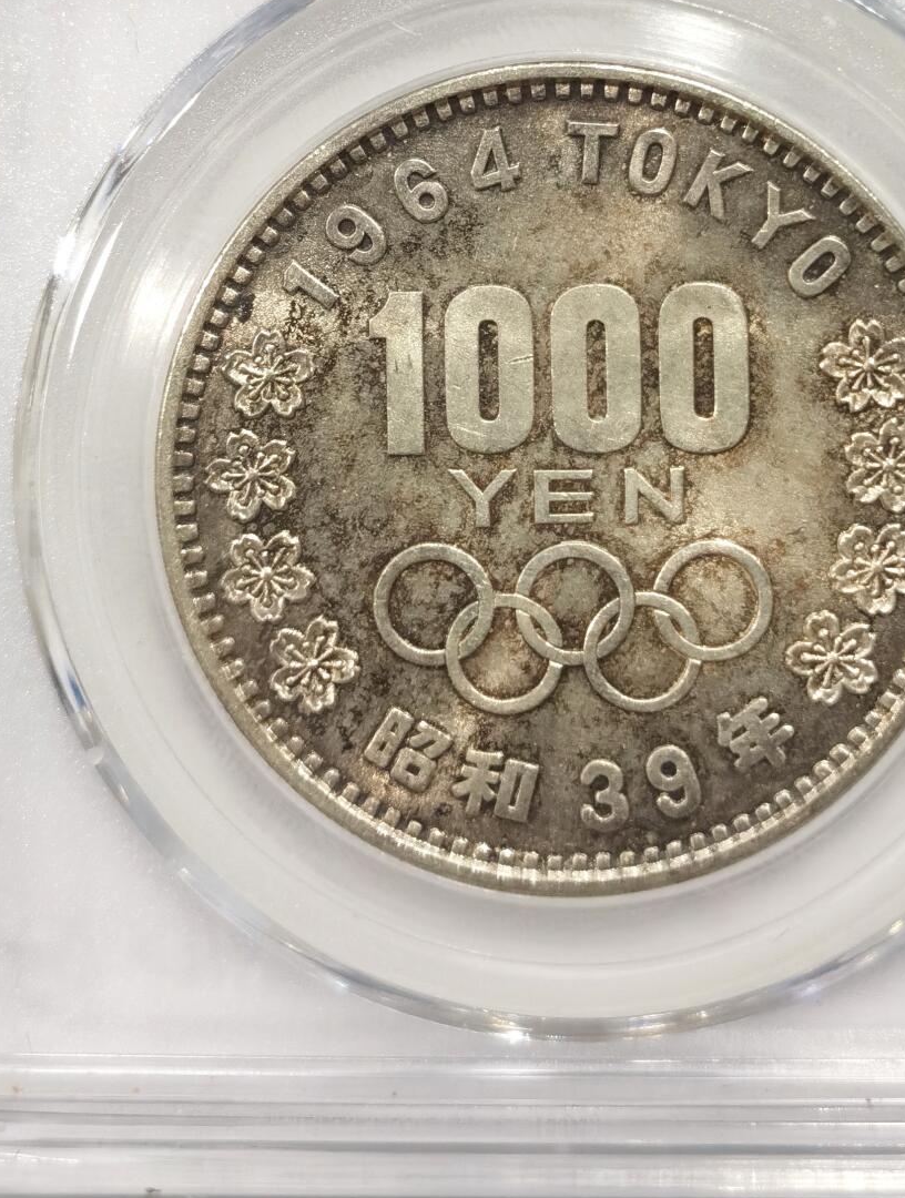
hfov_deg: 16.5
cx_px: 581
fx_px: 3123
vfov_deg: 21.4
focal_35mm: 90
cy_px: 203
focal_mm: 5.56
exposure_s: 1/100
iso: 160
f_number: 16
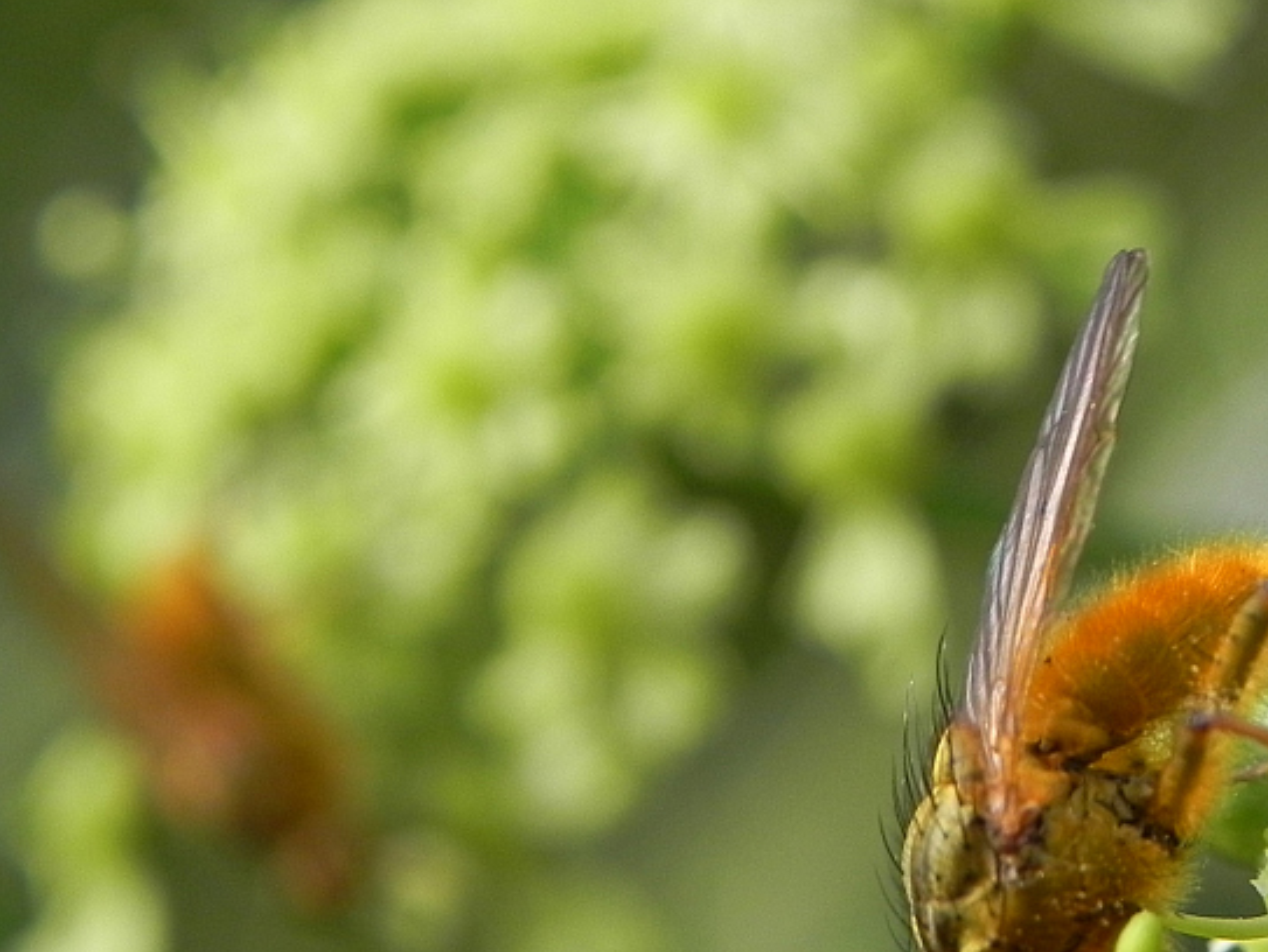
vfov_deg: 8.3
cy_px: 677
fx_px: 6561
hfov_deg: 11.0
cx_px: 871
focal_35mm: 179
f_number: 4
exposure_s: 1/393
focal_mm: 16.9
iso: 160
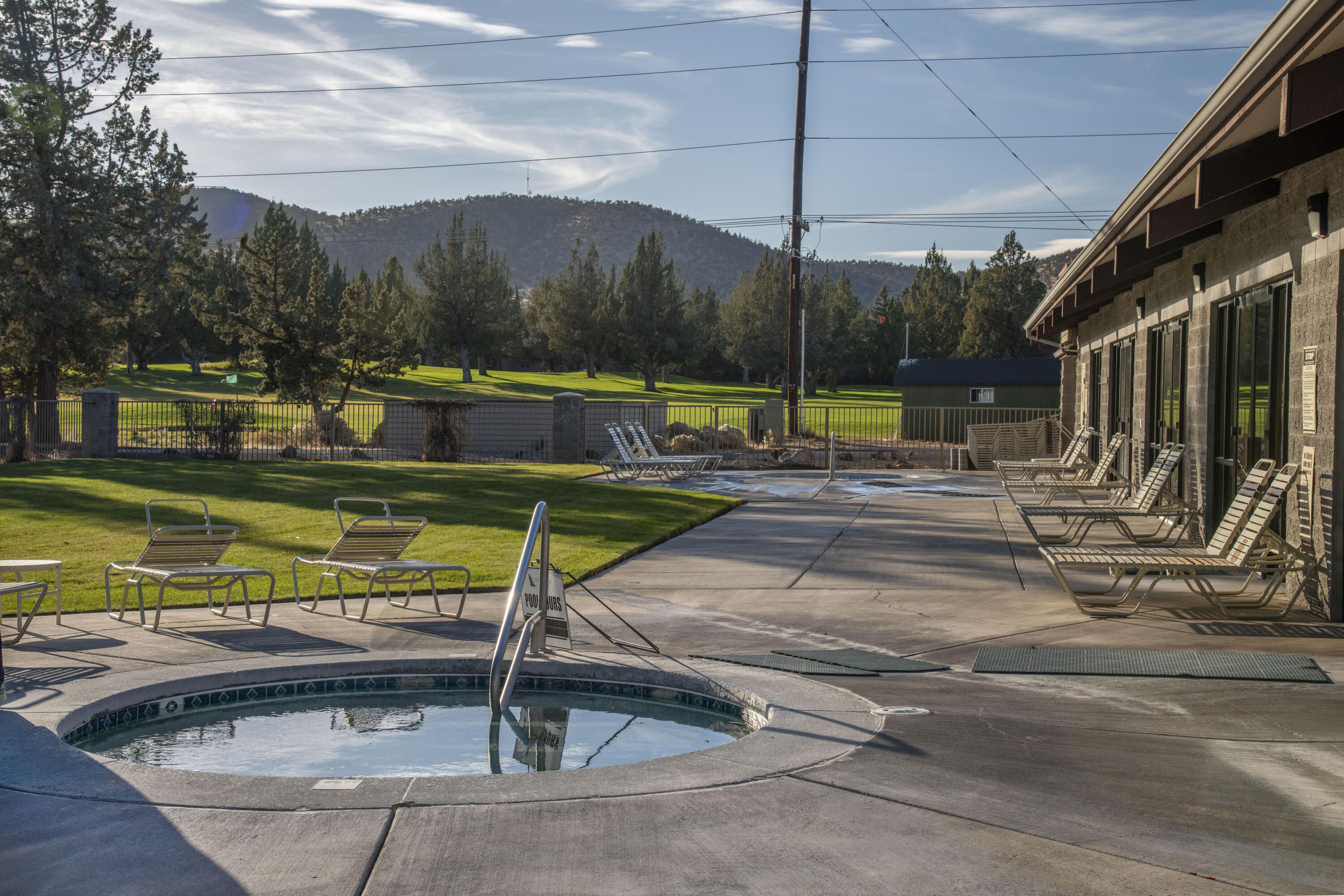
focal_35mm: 48
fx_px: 1792
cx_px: 672
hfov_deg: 41.1
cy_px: 448
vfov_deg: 28.1
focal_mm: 48
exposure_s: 1/200
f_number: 11
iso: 200
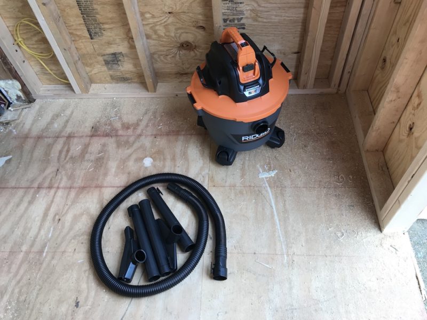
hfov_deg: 63.4
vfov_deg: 49.7
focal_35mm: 28
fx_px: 345
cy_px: 160
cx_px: 214
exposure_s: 1/120
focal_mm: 3.99
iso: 25
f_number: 1.8
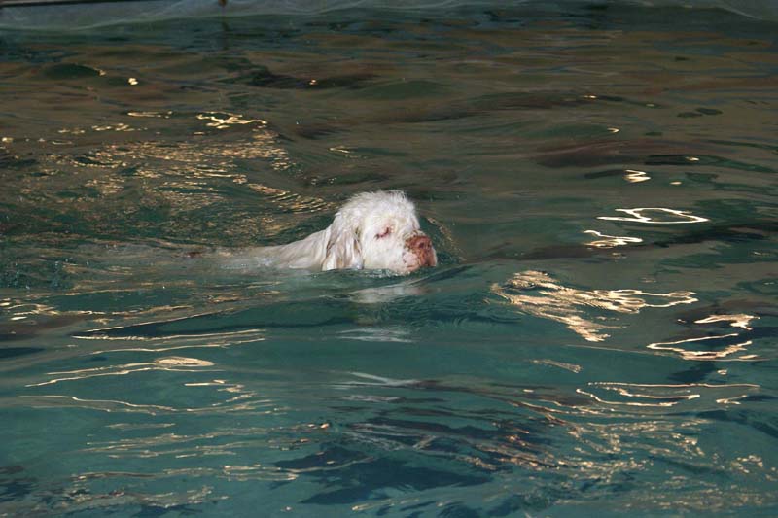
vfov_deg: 13.0
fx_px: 2269
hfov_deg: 19.5
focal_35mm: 105
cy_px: 259
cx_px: 389
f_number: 5.6
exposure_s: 1/125
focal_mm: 70
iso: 400
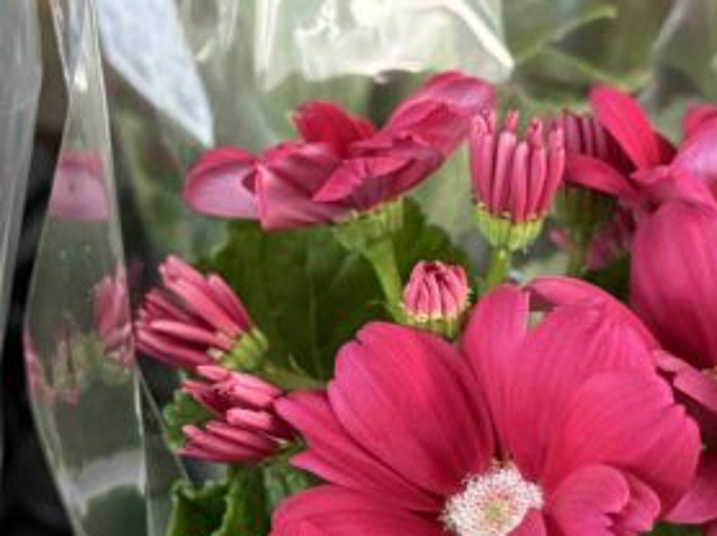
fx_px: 1718
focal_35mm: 83
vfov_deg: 17.7
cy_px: 283
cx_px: 330
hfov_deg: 23.6
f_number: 1.78
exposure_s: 1/60
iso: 640
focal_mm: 6.76
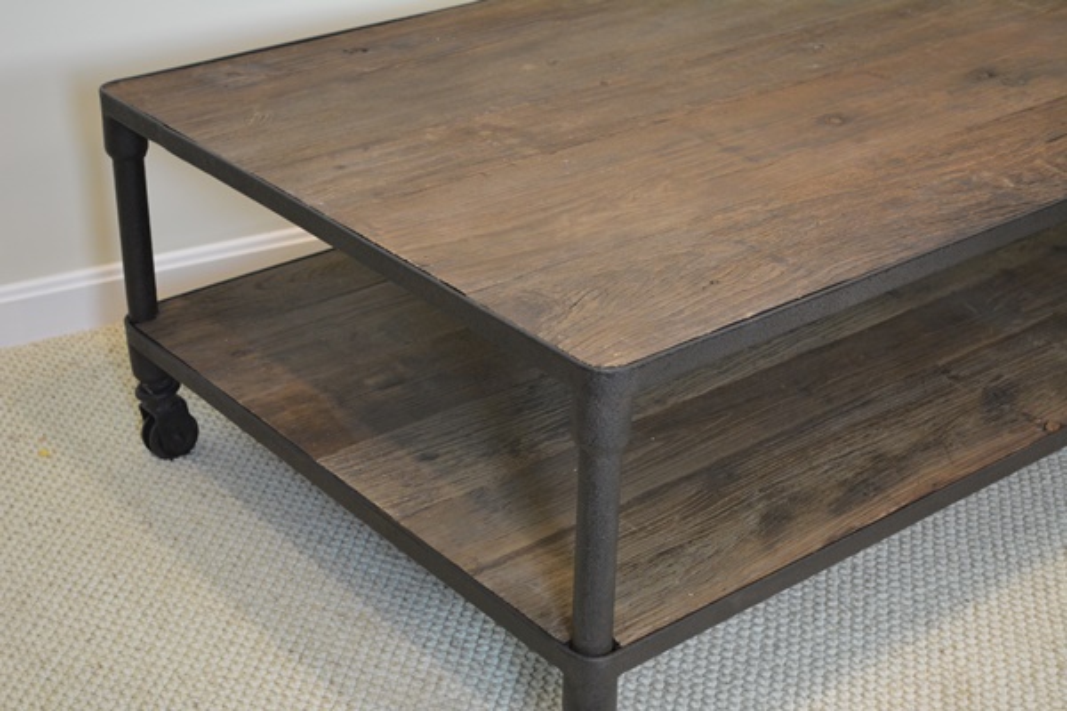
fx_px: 1778
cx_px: 534
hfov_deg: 33.4
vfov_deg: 22.6
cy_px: 356
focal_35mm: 60
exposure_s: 1/30
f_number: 5.3
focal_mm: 40
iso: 1250
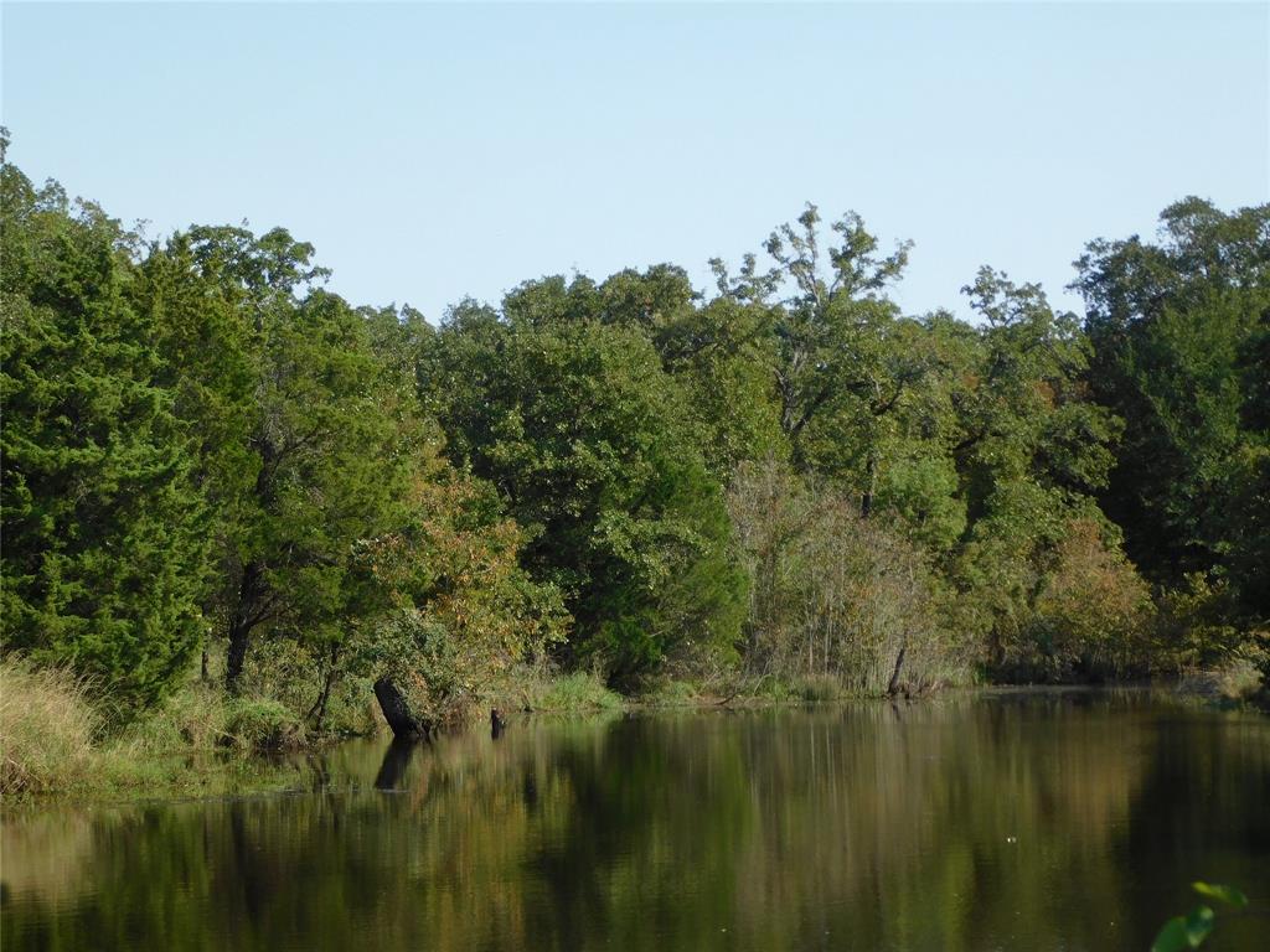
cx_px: 635
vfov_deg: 16.2
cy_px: 476
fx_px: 3339
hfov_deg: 21.5
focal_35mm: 91
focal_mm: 16.1
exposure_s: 1/500
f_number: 4.5
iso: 125
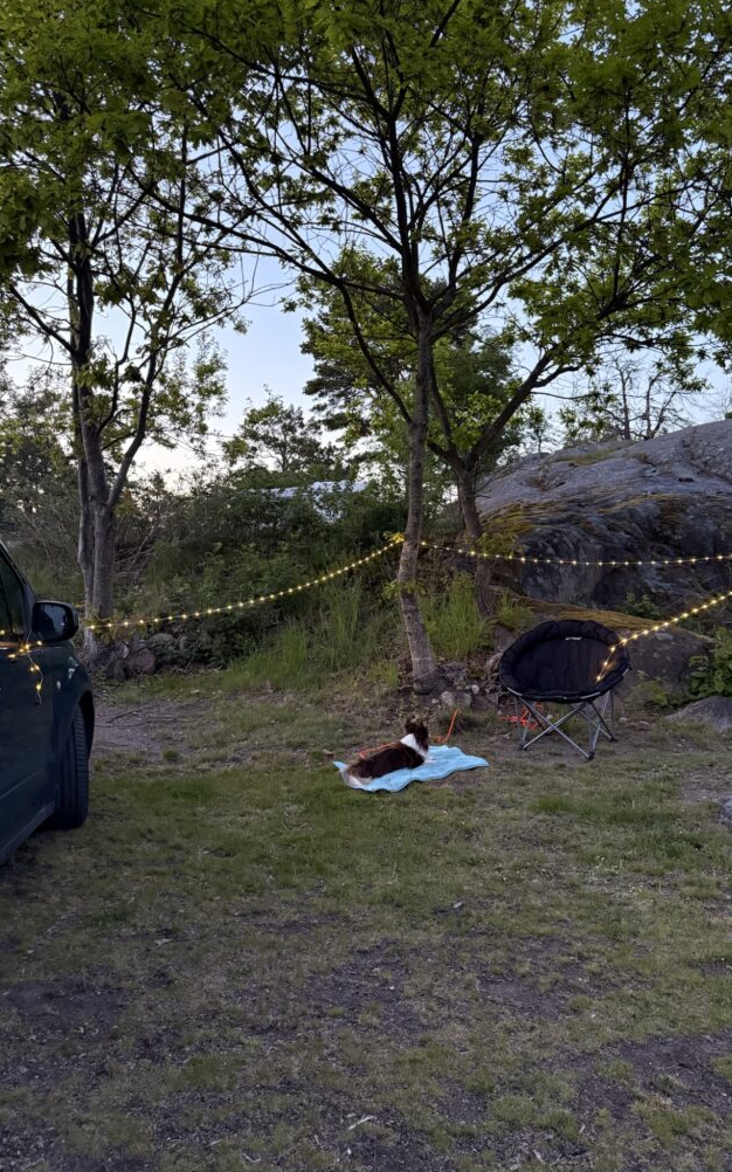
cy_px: 584
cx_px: 391
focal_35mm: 26
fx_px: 830
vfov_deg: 70.4
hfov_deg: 47.6
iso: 800
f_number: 1.78
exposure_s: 1/51
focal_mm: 6.76
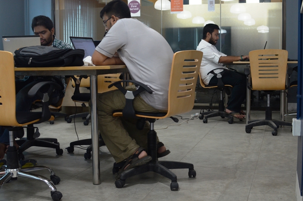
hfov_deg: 37.9
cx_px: 152
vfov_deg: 25.6
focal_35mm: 52
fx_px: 441
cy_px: 100
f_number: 3.5
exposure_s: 1/50
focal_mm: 35
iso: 1000
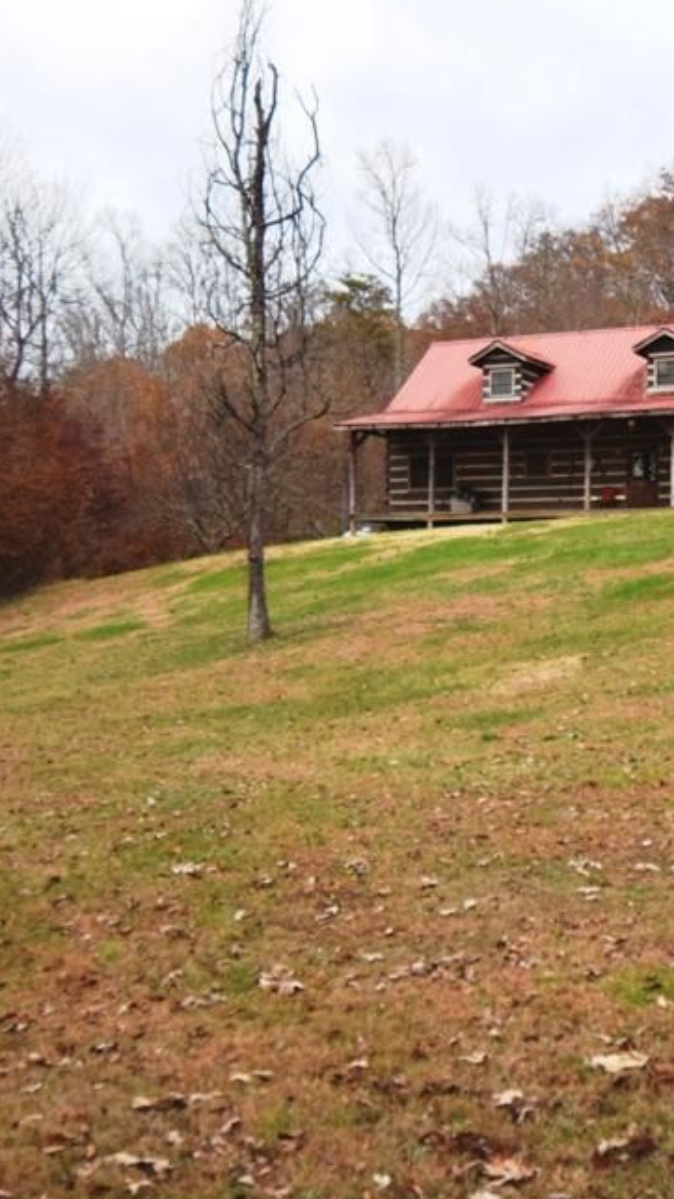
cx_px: 512
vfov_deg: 41.3
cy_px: 610
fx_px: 1589
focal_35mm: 50
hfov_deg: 23.7
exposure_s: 1/60
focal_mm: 20
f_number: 4
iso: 400
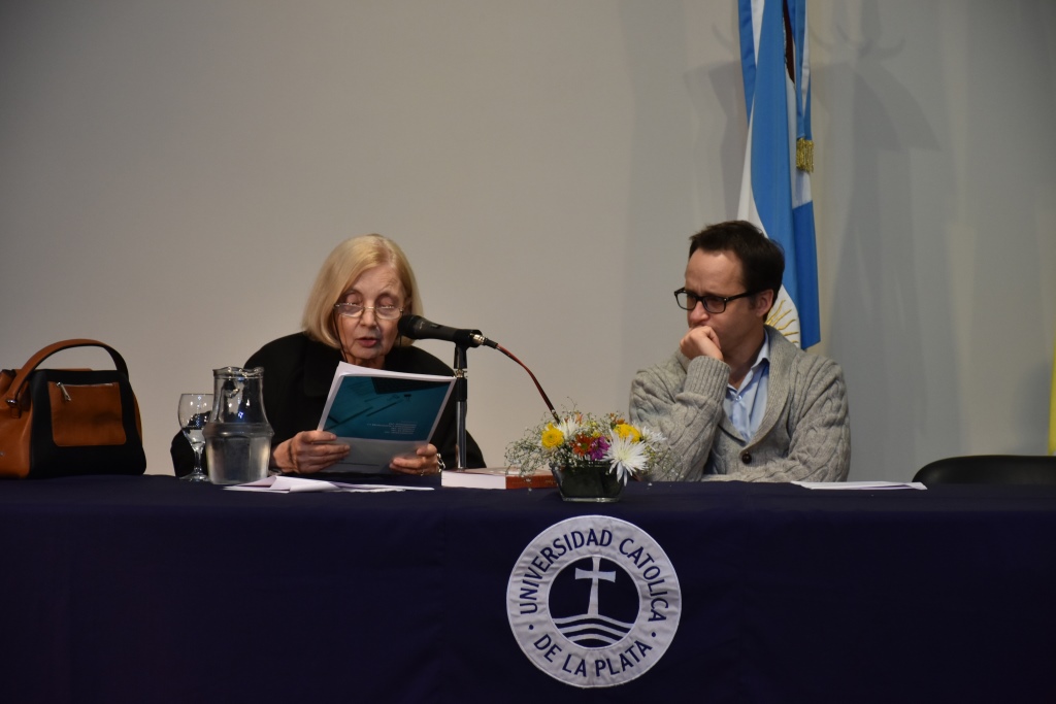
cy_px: 352
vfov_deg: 10.2
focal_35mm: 135
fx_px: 3960
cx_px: 528
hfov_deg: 15.2
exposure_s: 1/100
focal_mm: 90
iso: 800
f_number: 5.3
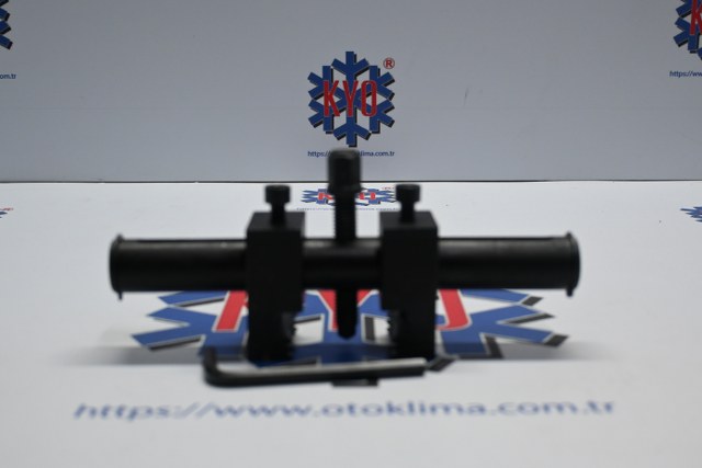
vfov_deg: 27.3
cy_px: 234
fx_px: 965
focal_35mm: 50
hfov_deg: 40.0
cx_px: 351
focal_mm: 33
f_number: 5
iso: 1000
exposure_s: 1/125
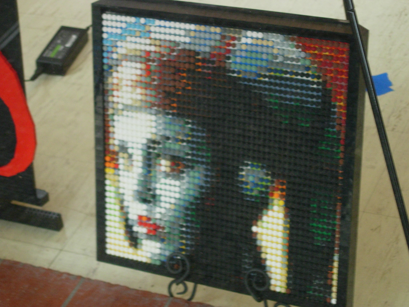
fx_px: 1335
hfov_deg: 17.4
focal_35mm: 113
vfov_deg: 13.1
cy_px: 154
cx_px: 204
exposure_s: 1/25.3
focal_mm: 23.4
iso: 200
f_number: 4.9
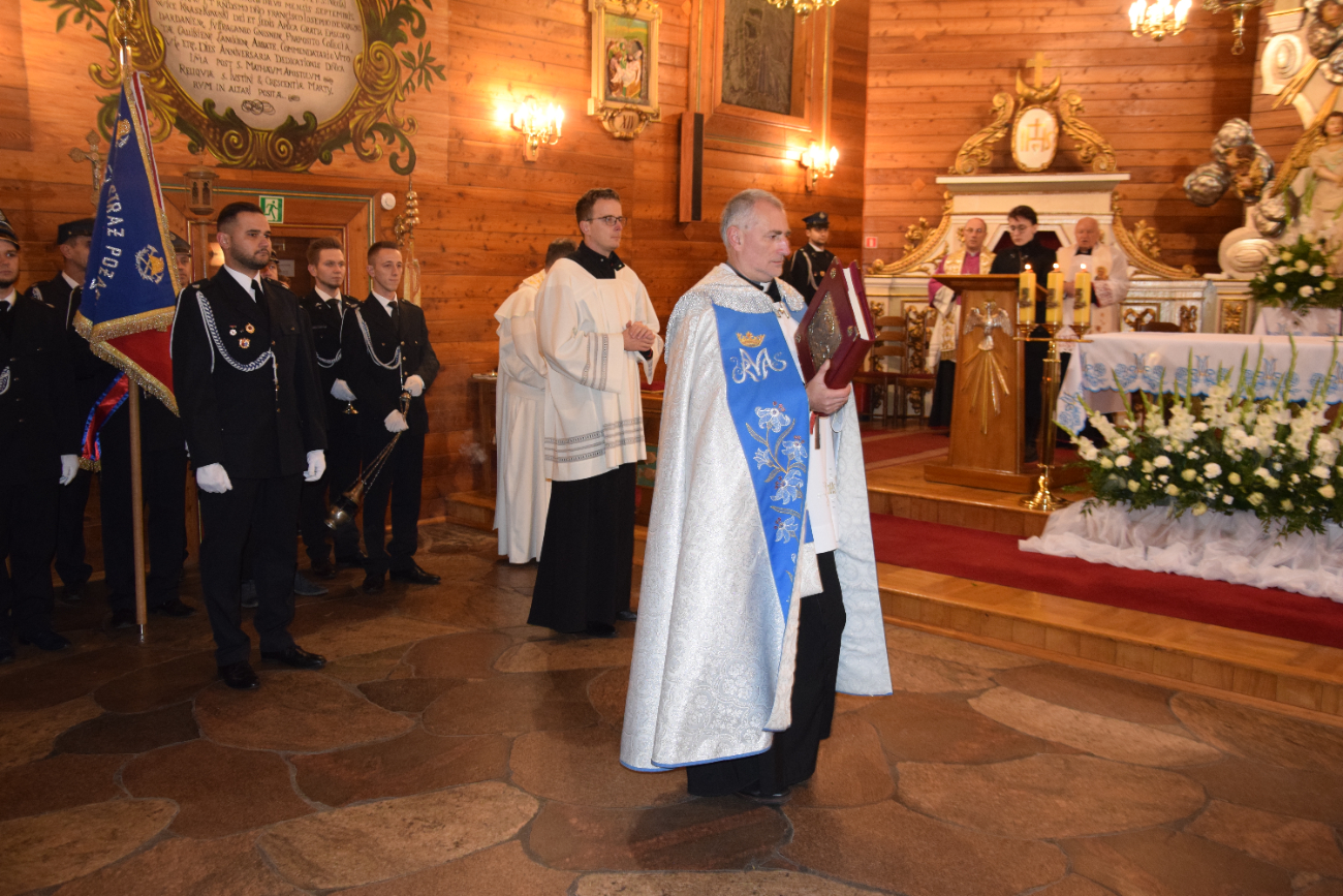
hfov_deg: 57.2
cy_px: 448
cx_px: 672
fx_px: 1231
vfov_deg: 40.0
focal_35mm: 33
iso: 1800
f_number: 3.8
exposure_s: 1/60
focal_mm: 22
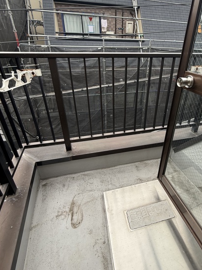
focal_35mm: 18
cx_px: 121
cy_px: 111
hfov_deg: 70.9
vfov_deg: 86.9
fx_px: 140
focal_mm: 2.22
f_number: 2.2
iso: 50
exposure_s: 1/157
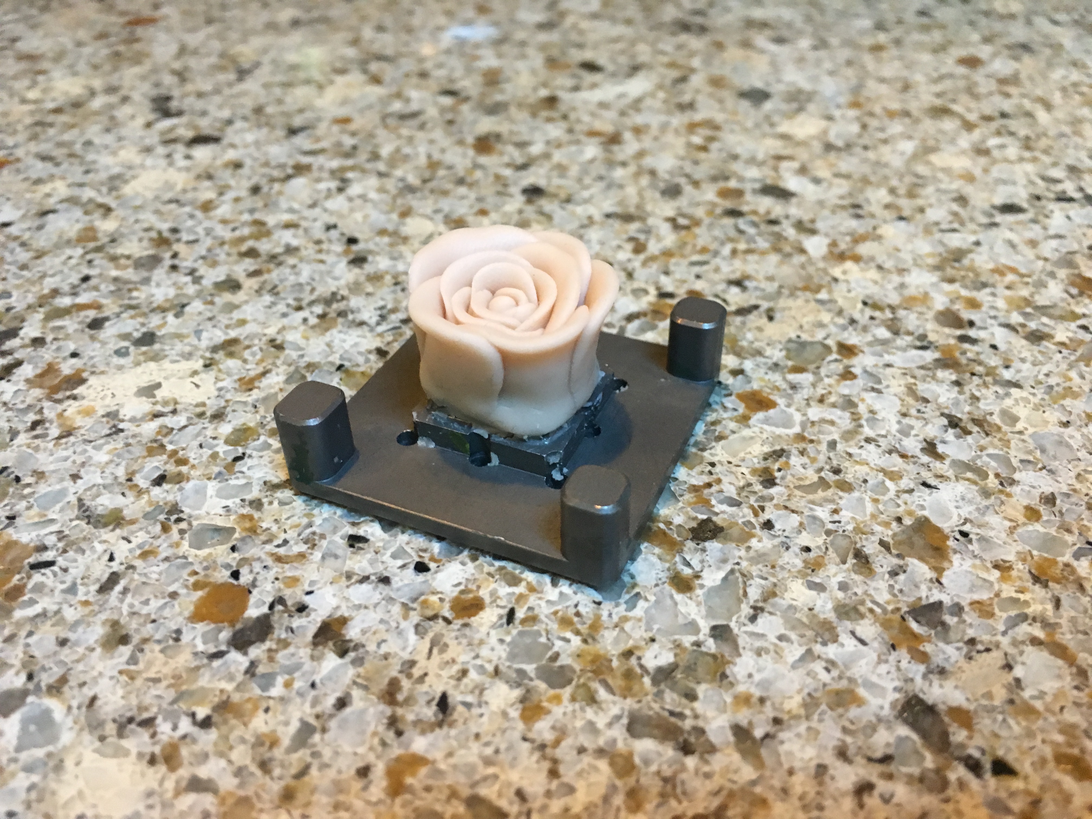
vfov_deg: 48.2
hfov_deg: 61.7
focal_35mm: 29
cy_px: 410
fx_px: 915
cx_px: 546
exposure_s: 1/20
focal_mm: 4.15
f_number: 2.2
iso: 200
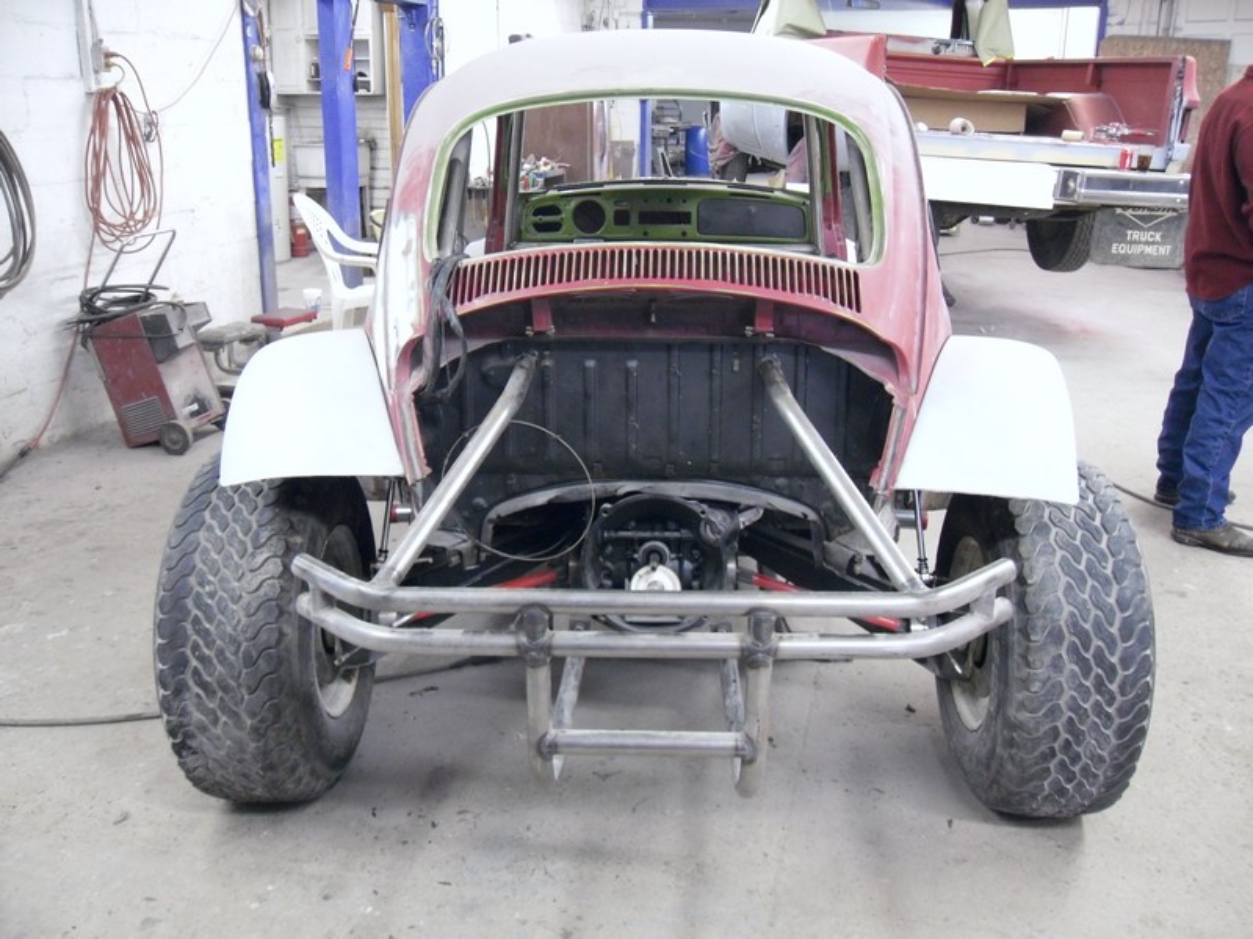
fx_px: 1267
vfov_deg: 40.7
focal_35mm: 35
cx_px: 626
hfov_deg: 52.6
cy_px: 470
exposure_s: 1/7
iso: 400
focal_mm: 6.3
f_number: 3.5
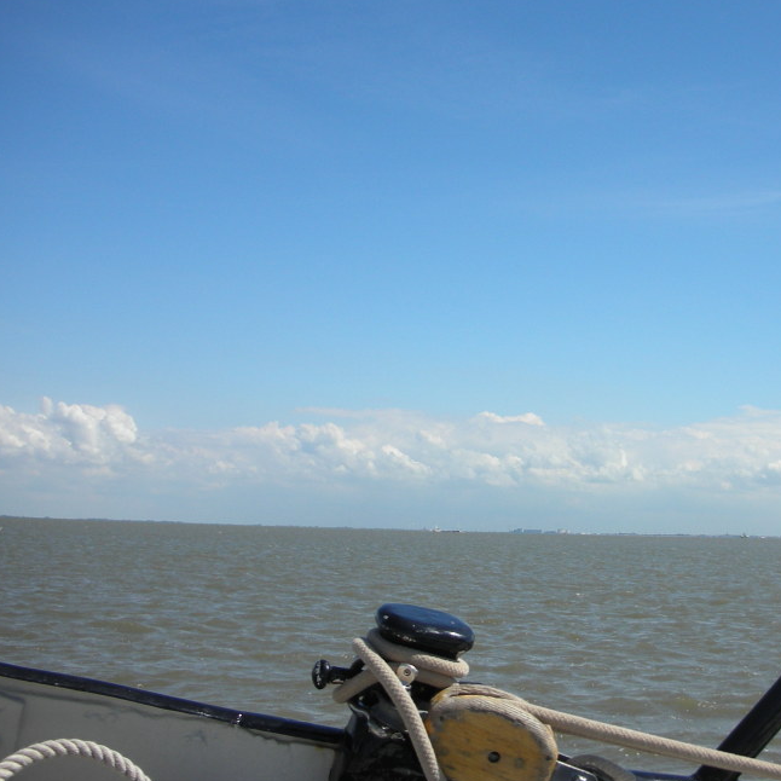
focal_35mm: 49
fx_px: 1251
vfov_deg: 34.6
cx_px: 508
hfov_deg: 34.4
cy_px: 352
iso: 50
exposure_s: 1/134
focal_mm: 5.8
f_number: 8.5
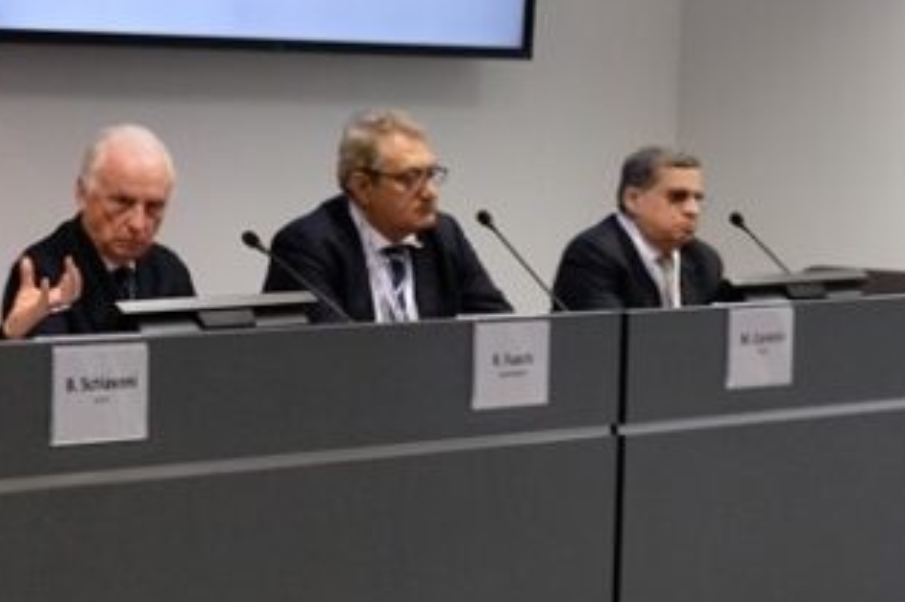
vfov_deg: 10.4
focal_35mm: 132
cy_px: 337
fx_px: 3316
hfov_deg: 15.2
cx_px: -20
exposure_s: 1/125
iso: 2000
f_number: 4
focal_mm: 35.8
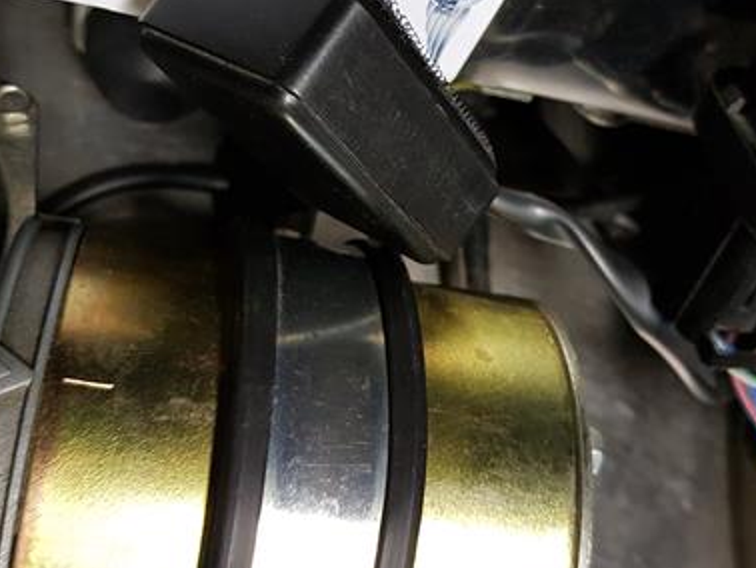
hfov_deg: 42.9
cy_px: 184
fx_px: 962
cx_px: 394
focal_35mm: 44
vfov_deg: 32.6
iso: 200
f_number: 1.7
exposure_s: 1/33
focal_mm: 4.2
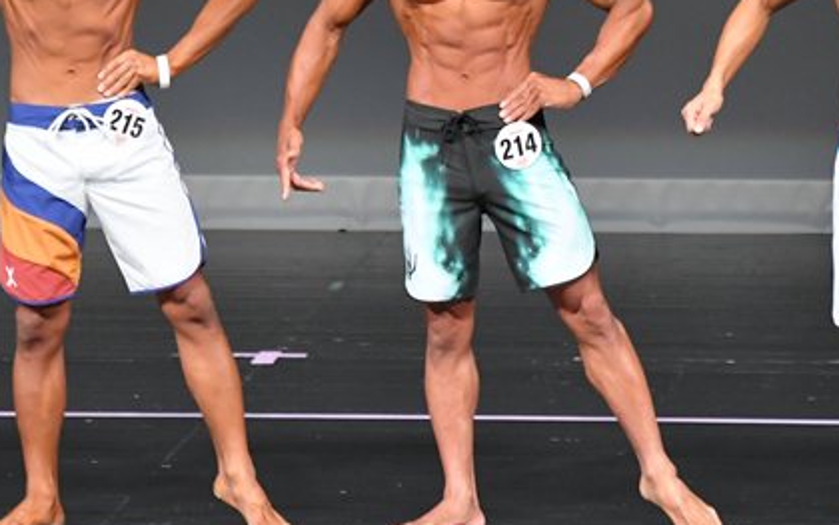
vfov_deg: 2.2
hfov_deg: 3.5
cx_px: 504
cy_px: 156
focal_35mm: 592
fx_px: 13544
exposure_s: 1/400
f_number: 5.6
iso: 5000
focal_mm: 210
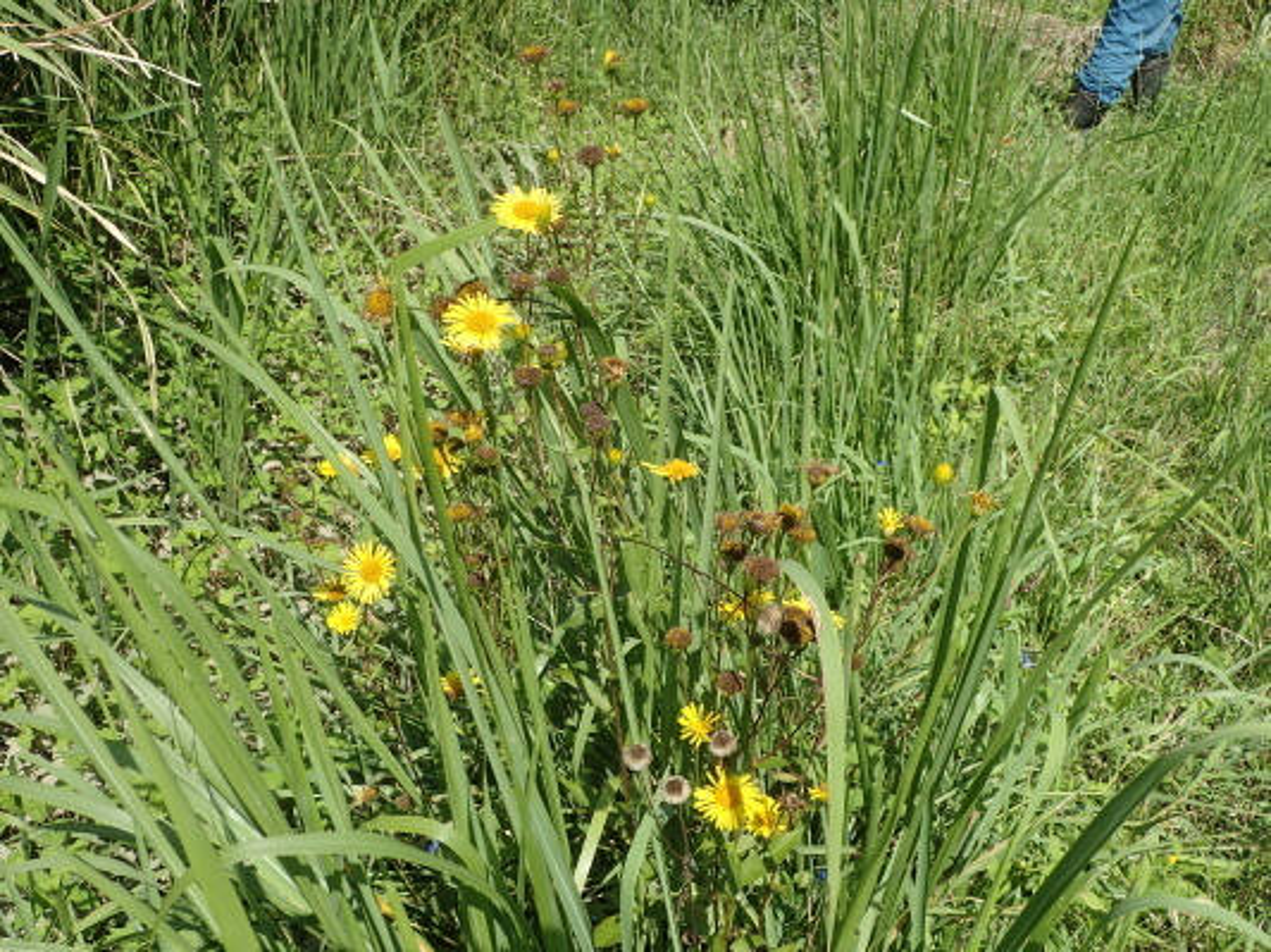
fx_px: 1174
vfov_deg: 44.1
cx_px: 636
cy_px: 476
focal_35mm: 32
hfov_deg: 56.8
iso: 100
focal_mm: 5.87
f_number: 3.2
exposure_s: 1/800
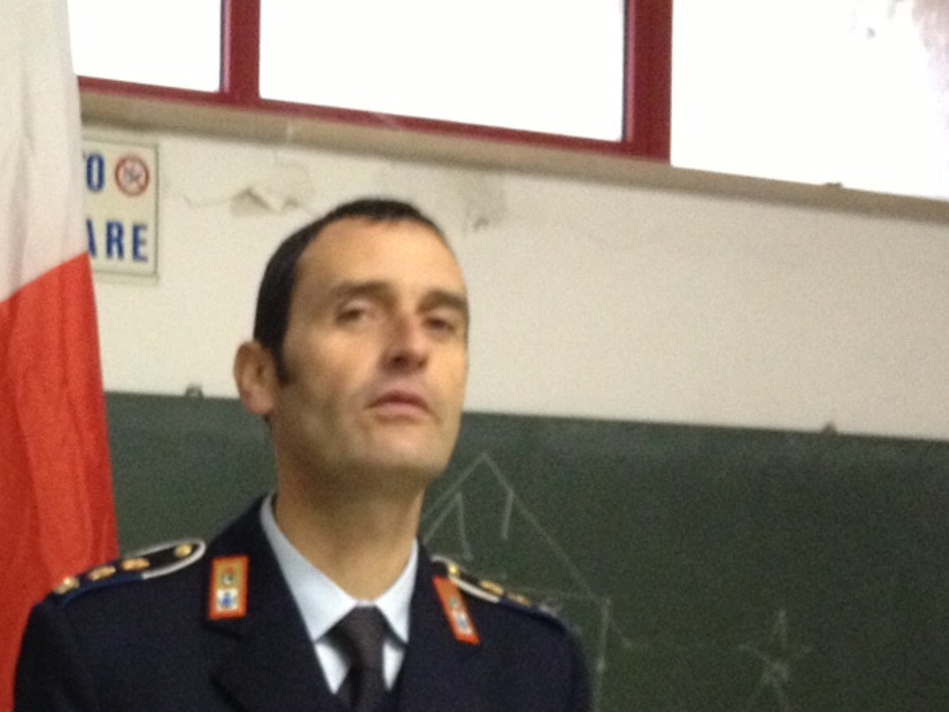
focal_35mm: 97
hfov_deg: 19.5
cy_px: 897
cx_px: -56
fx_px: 2660
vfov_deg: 14.7
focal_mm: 4.28
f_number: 2.4
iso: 320
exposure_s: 1/20
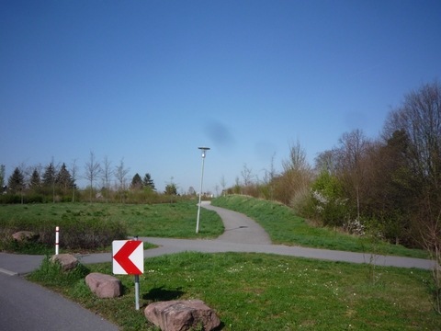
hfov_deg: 56.8
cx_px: 220
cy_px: 166
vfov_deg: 44.2
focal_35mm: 32
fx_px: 408
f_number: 5.6
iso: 100
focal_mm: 5.2
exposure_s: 1/500
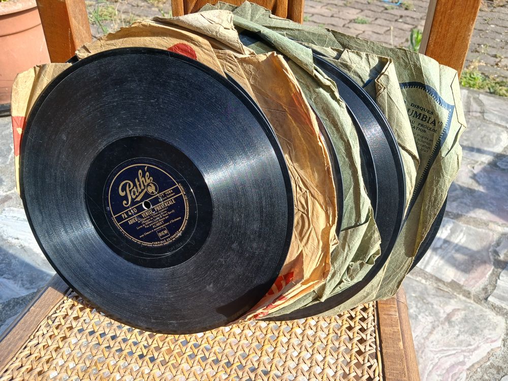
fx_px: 396
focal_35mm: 27
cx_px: 254
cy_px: 190
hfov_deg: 65.3
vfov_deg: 51.4
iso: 20
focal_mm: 4
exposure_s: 1/108
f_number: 1.8
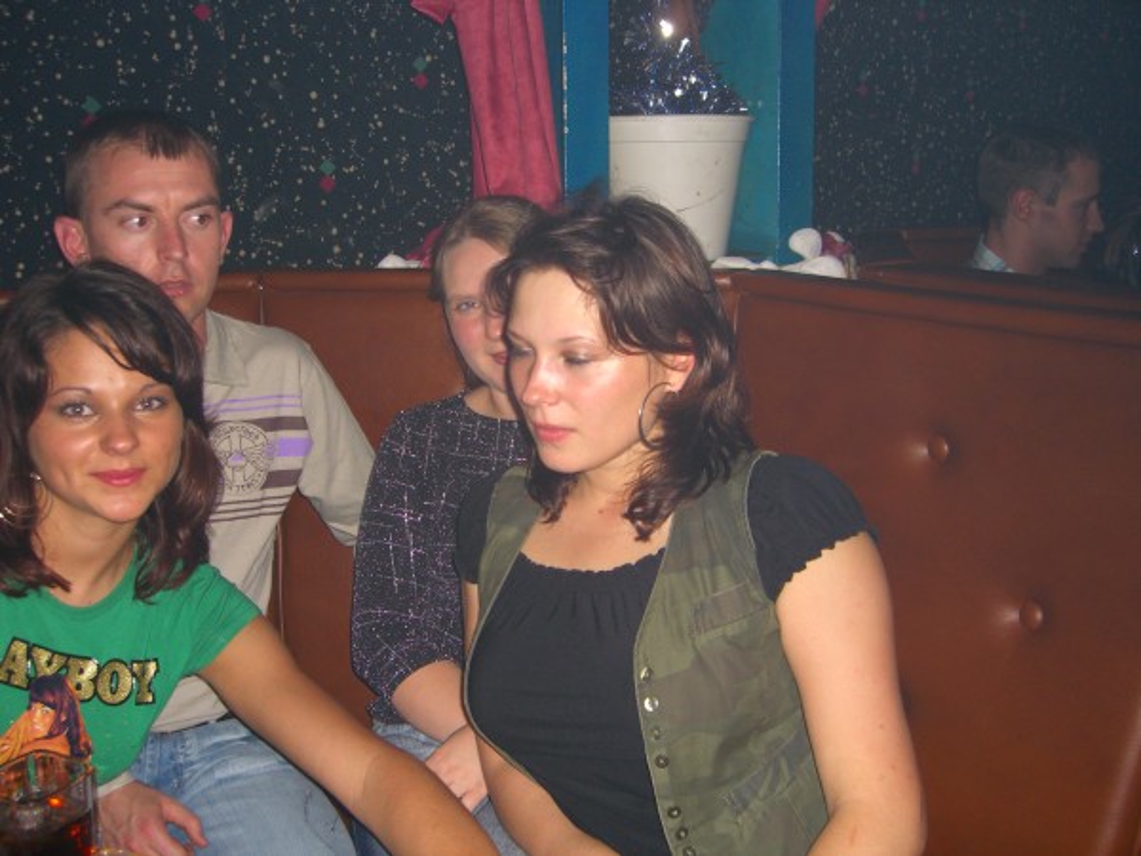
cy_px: 428
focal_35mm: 38
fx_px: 1253
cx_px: 570
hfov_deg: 49.0
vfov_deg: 37.7
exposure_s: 1/60
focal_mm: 7.9
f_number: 2.8
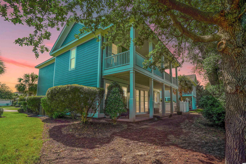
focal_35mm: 16
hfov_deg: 96.7
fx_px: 109
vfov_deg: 73.7
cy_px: 82
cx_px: 123
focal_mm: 16
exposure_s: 1/320
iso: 100
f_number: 8
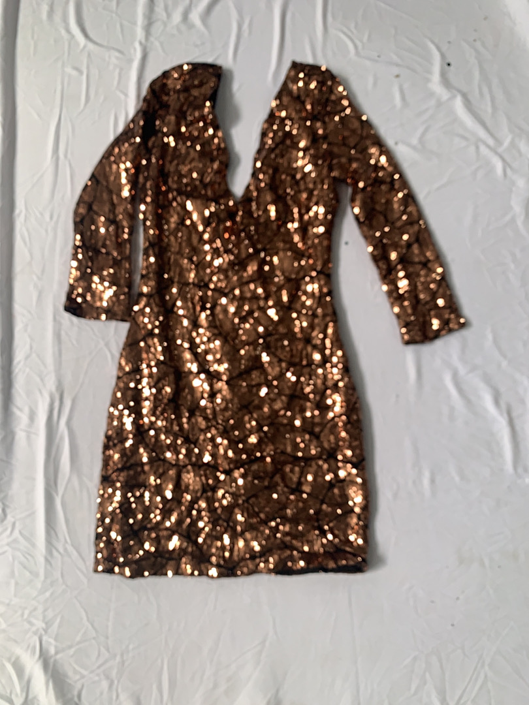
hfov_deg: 53.1
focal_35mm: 26
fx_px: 530
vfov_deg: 67.3
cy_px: 352
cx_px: 264
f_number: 1.8
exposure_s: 1/148
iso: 25
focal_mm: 4.25
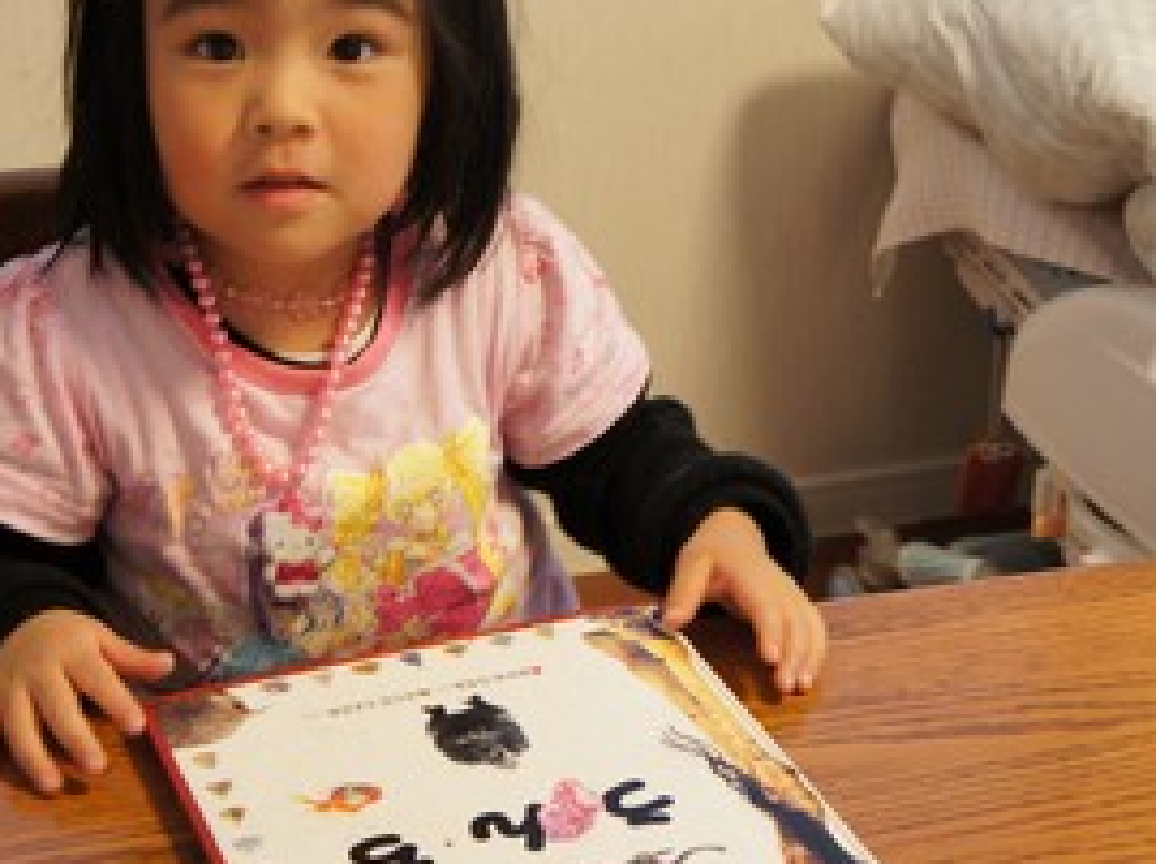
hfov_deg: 23.3
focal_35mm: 84
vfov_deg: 17.6
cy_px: 421
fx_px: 2792
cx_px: 438
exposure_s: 1/60
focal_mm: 39
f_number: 5.6
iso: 1250
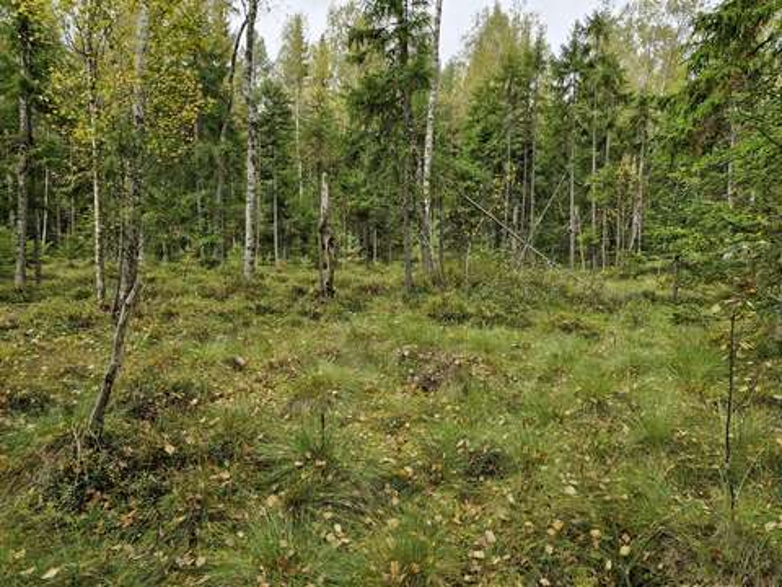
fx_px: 520
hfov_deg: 73.9
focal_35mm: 23
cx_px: 391
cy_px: 294
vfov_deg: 58.9
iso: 50
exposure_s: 1/253
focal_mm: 5.54
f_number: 1.8
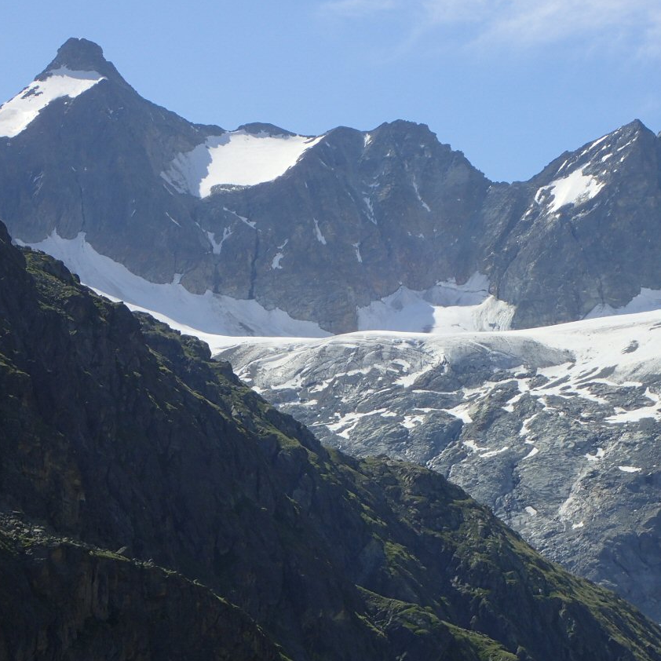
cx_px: 403
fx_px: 3025
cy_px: 276
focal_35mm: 140
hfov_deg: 12.5
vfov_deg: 12.5
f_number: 6.3
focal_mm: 18
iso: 100
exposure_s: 1/400
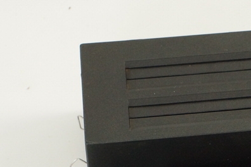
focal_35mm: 227
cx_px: 340
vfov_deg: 6.0
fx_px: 1583
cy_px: 243
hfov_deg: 8.9
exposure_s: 1/80
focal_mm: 50
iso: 1000
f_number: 6.3
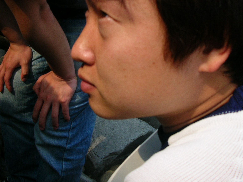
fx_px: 323
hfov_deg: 41.2
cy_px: 68
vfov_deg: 31.4
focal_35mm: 46
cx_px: 123
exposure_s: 1/85
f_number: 8.5
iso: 50
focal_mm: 5.8
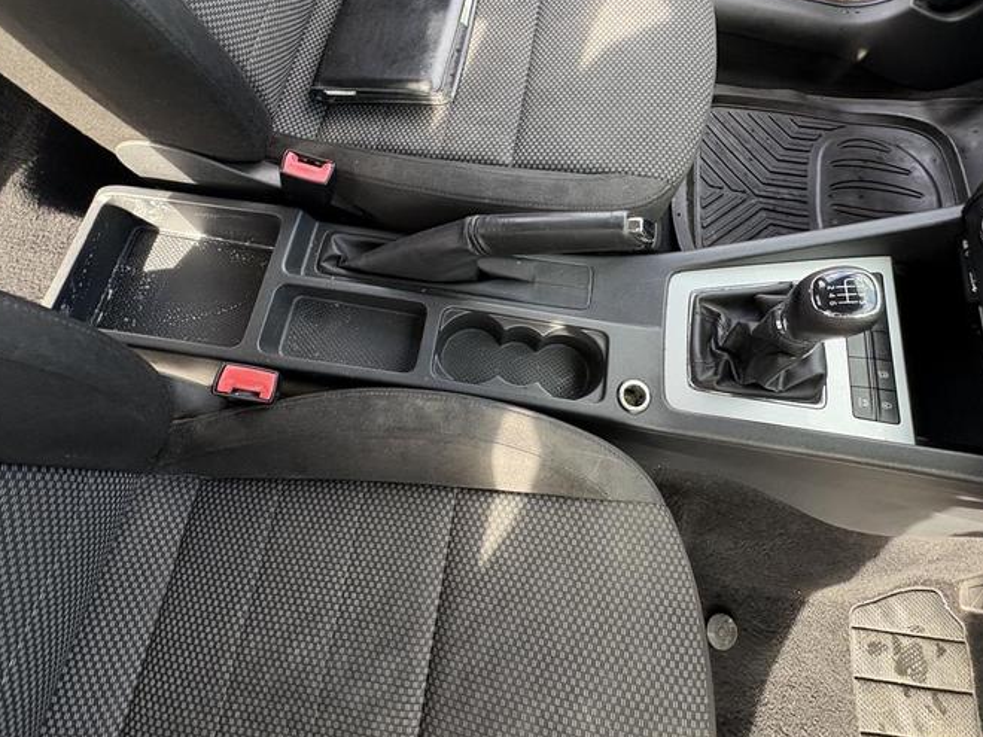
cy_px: 278
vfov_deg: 67.7
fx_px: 540
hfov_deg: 84.5
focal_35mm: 19
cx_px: 527
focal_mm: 2.22
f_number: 2.2
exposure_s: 1/99
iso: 160
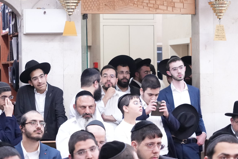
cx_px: 136
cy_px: 93
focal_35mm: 130
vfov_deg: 10.6
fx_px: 860
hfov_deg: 15.8
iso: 20000
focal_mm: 108
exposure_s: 1/320
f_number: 7.1
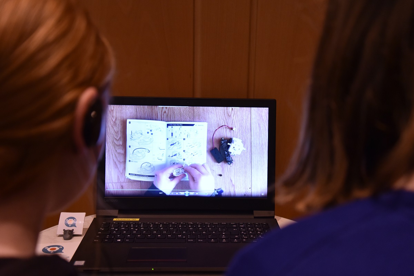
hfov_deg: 43.6
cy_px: 138
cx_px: 207
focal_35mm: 45
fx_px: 517
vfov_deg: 29.9
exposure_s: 1/200
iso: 2500
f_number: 4.2
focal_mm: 45
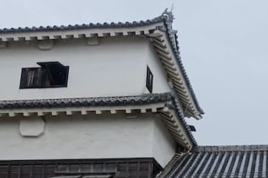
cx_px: 223
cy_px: 178
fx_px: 416
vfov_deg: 23.1
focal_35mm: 56
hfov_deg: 34.3
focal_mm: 8.8
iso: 125
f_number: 4
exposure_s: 1/125
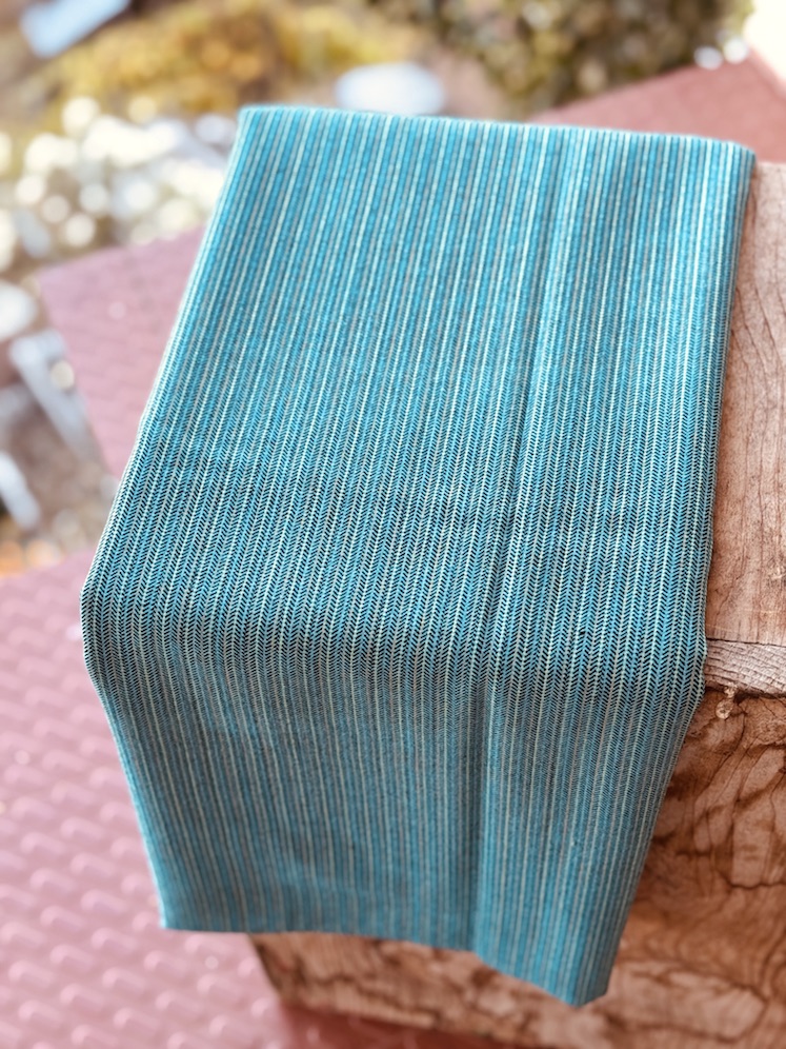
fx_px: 1453
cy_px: 524
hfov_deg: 30.3
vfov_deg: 39.7
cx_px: 393
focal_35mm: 48
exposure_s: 1/136
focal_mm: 6.76
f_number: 1.78
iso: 50
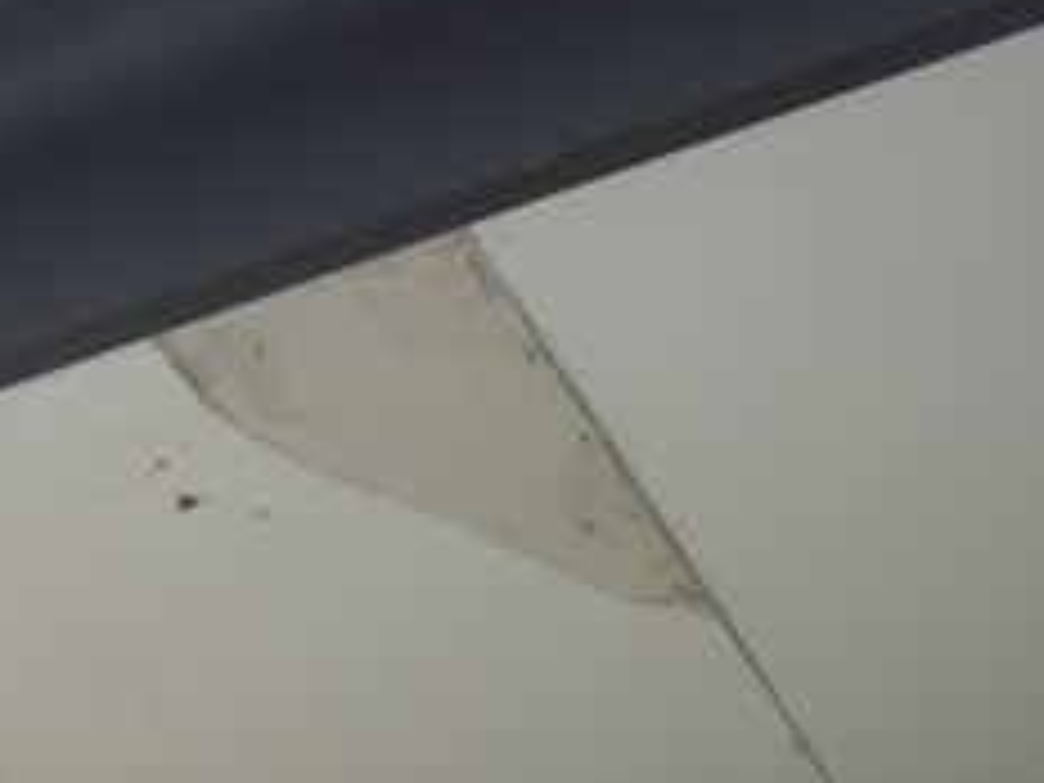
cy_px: 729
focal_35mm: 105
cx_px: -162
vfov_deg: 13.9
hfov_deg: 17.9
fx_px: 3167
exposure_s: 1/160
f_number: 2.8
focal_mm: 7.9
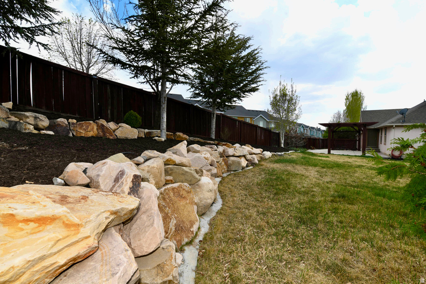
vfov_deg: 77.3
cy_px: 142
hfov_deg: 100.4
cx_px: 213
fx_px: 178
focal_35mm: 15
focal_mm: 15
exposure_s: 1/160
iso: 200
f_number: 8
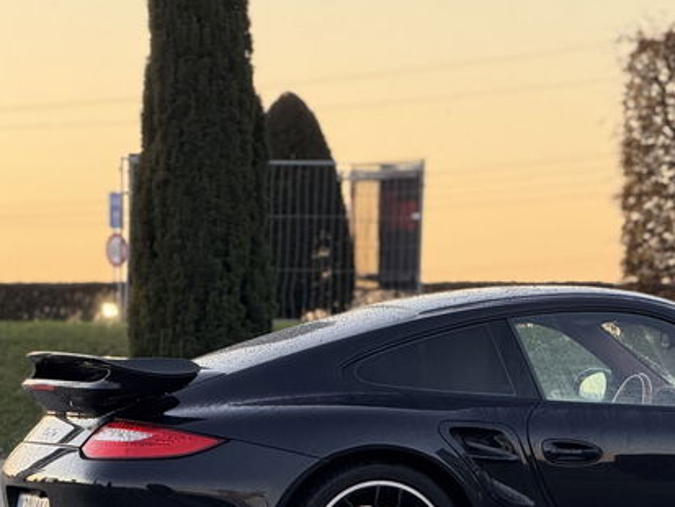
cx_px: 597
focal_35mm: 223
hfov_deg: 8.8
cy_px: 433
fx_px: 4350
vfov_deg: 6.7
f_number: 2.8
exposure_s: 1/99
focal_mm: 15.66
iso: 320
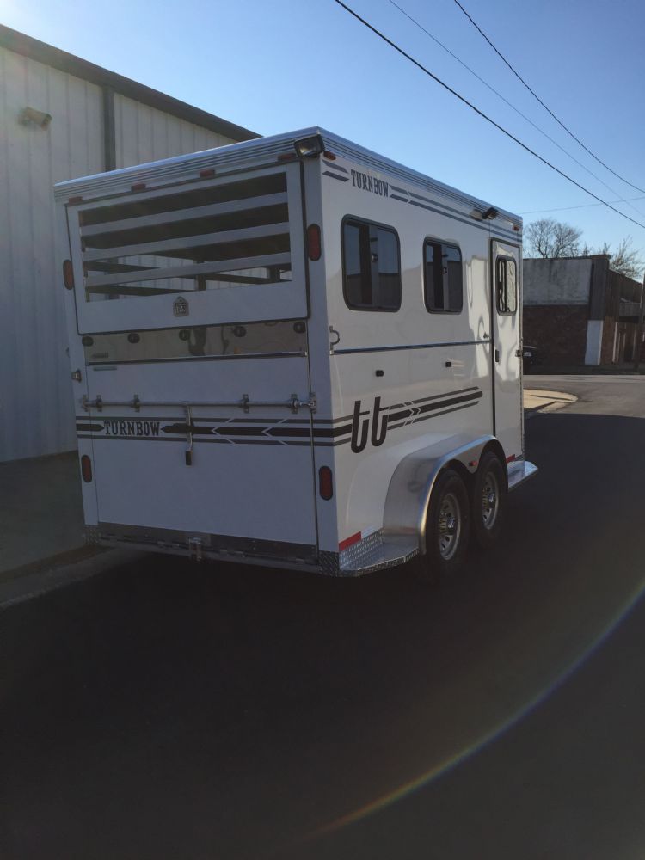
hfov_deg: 48.2
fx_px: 720
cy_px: 430
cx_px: 322
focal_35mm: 29
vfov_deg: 61.7
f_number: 2.2
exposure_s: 1/2326
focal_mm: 4.15
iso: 32
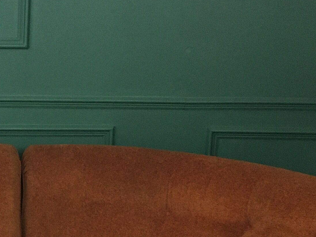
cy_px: 178
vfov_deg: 13.9
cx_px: -86
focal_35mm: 106
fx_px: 968
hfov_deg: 17.5
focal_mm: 4.15
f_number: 2.2
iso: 200
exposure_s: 1/33
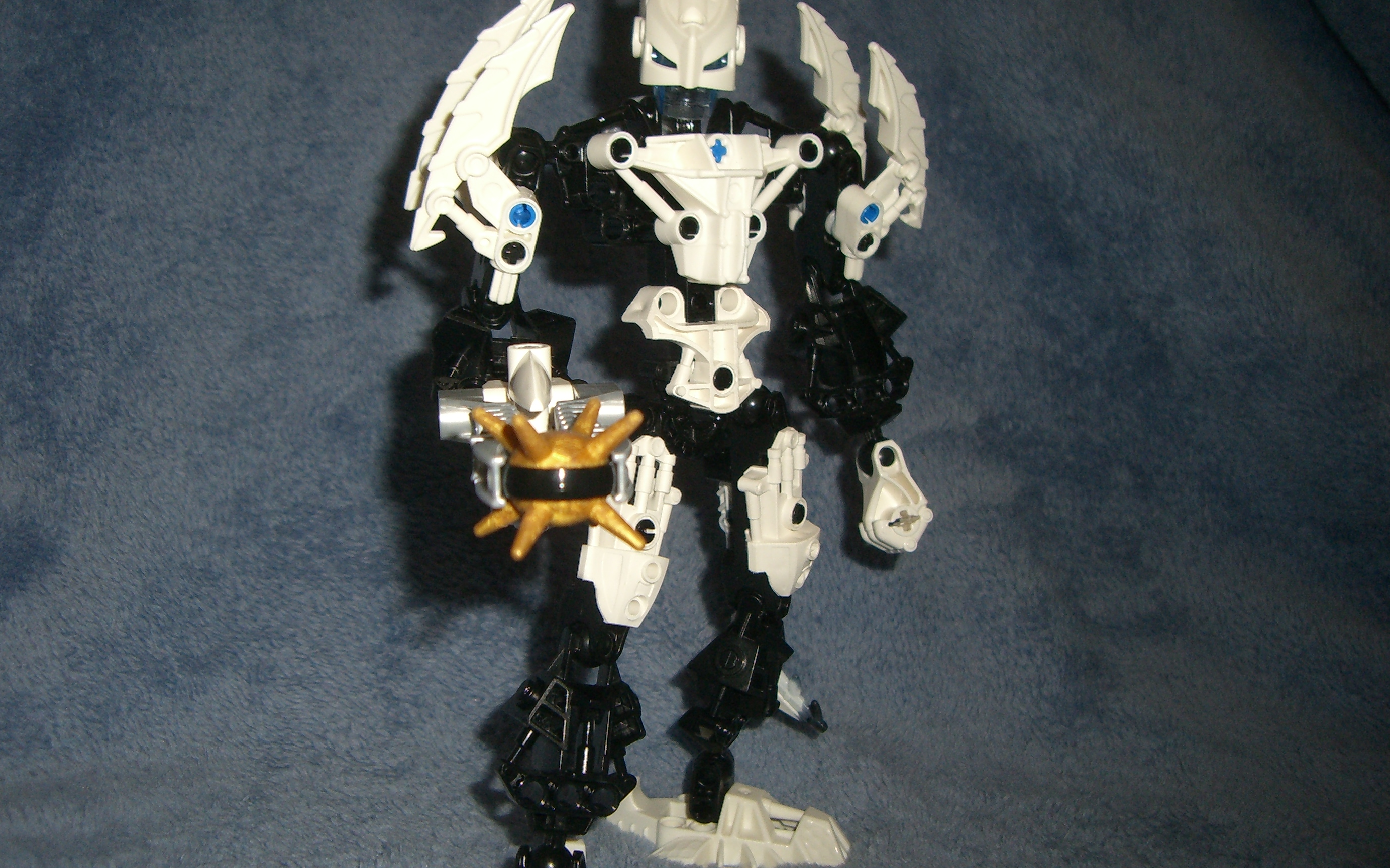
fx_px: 1553
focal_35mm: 41
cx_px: 693
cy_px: 461
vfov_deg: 31.2
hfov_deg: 48.2
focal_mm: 6.2
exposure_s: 1/60
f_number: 2.7
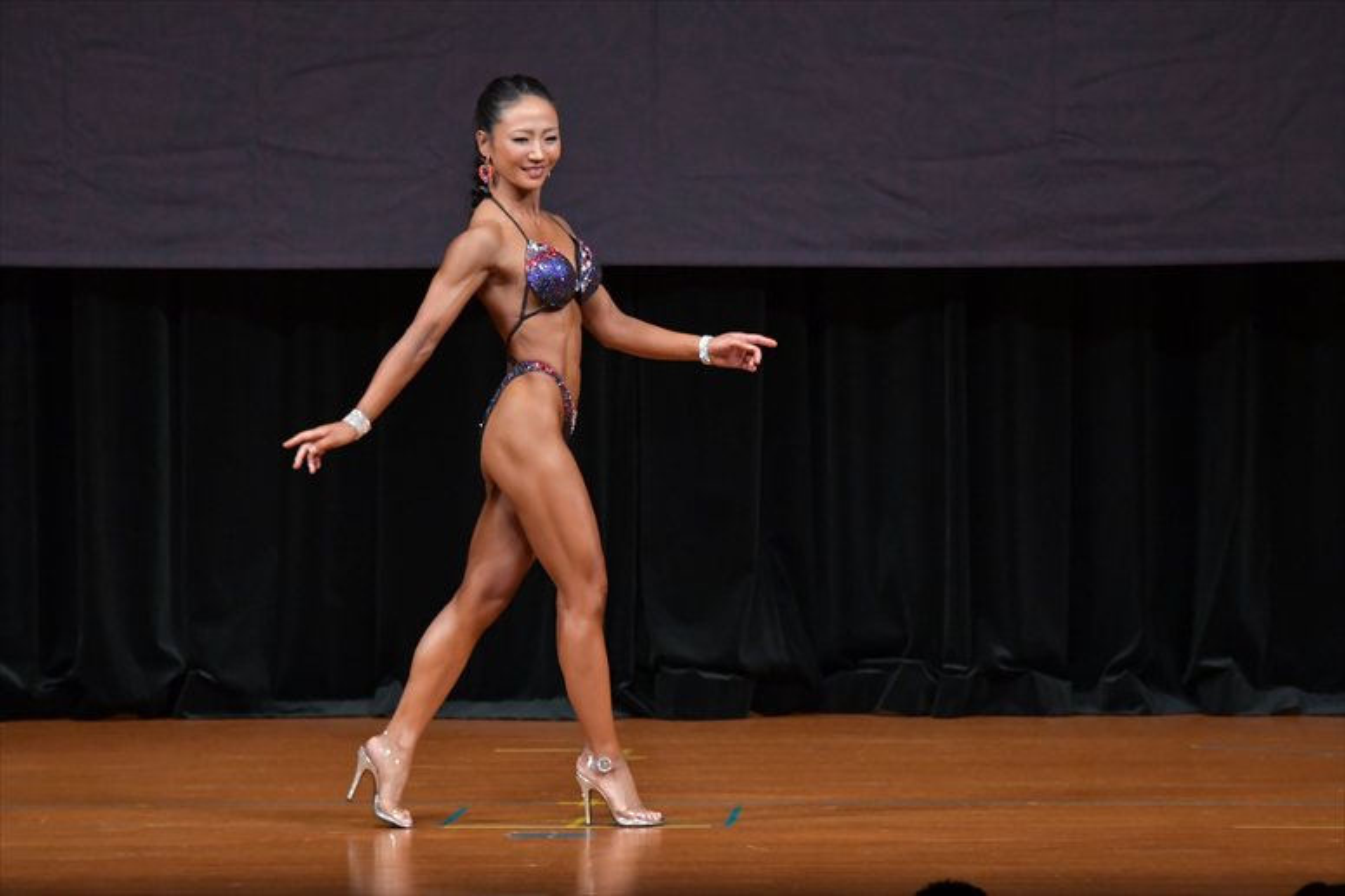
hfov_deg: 7.2
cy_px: 448
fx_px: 10643
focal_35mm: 285
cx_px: 672
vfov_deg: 4.8
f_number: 5.6
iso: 4000
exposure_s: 1/400
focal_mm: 190
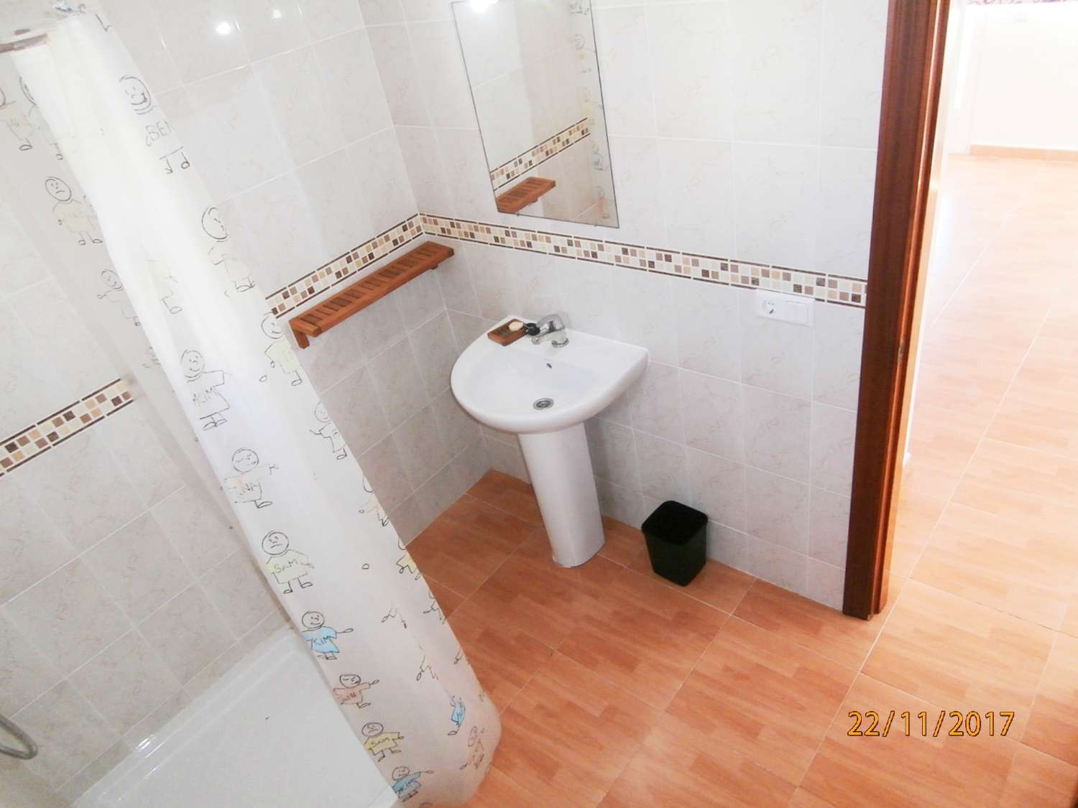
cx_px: 539
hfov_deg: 71.6
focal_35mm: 24
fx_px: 747
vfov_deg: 56.8
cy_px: 404
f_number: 3
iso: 200
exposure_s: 1/30
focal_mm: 4.2
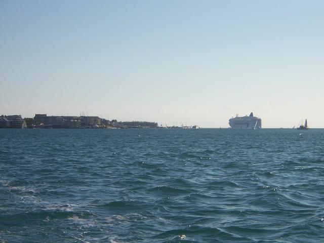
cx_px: 162
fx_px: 936
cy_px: 122
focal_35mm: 100
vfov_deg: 14.8
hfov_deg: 19.6
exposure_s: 1/350
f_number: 8
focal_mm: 16.6
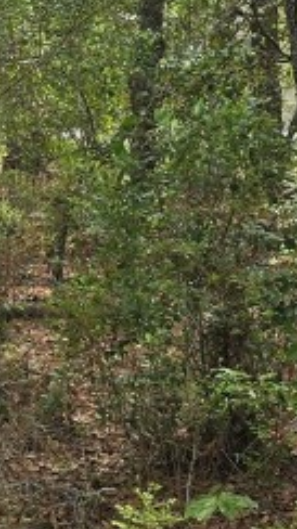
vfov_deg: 20.3
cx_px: -321
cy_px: 169
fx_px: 1472
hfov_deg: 10.5
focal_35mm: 105
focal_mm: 6.3
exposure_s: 1/322
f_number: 1.7
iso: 12
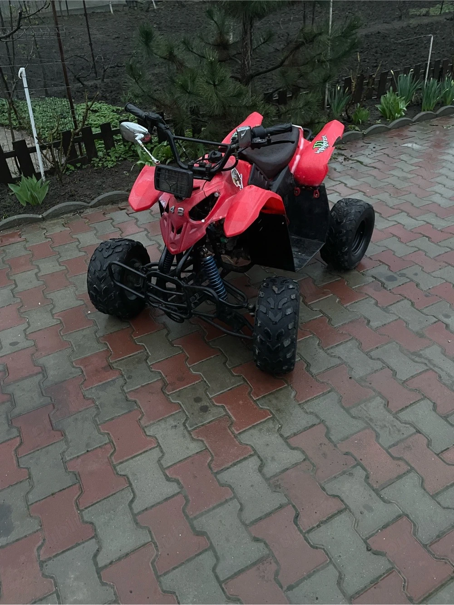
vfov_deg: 67.3
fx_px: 455
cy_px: 302
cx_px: 227
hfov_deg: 53.0
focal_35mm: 26
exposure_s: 1/60
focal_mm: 4.2
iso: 250
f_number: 1.6
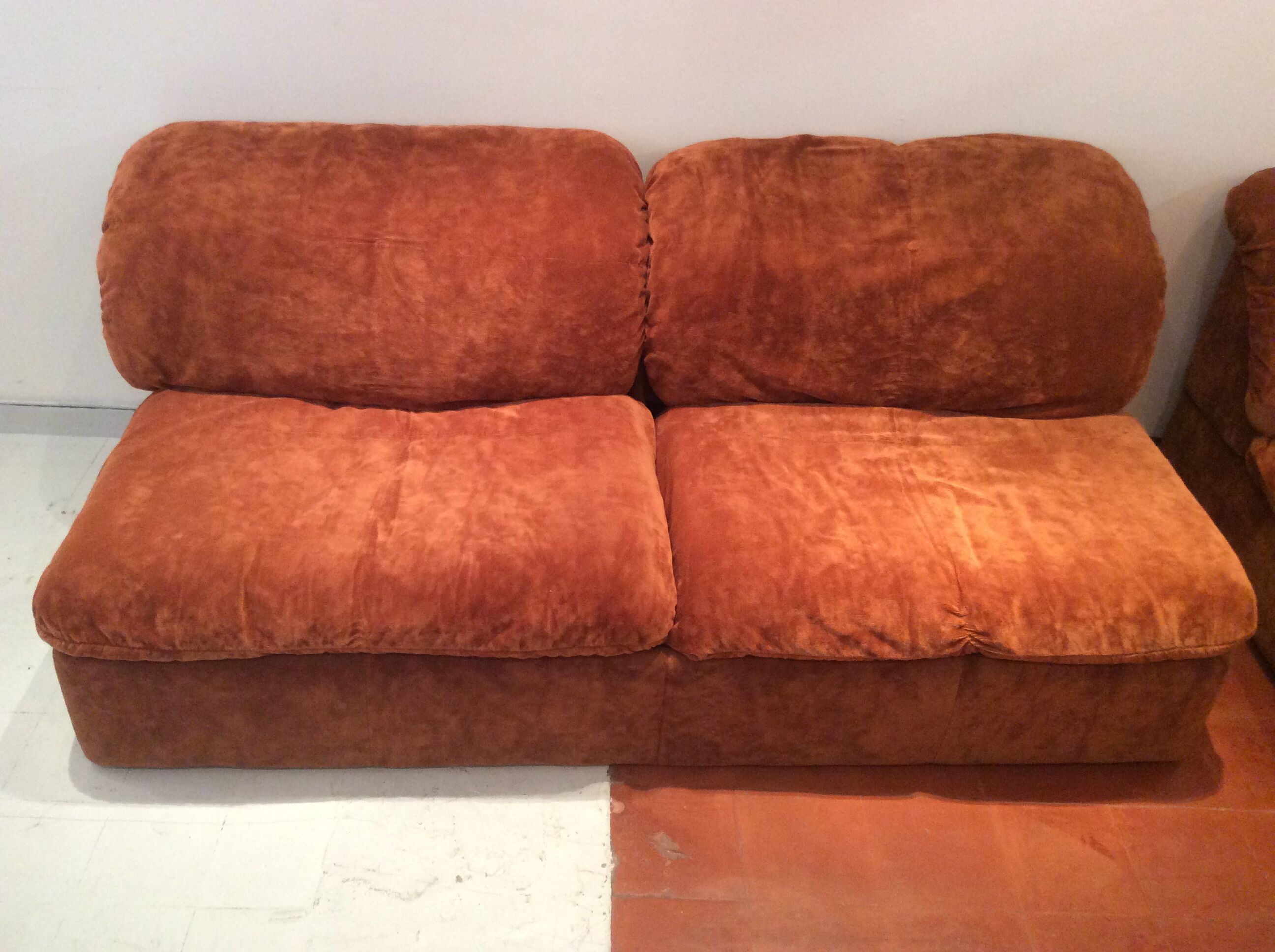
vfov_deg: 44.1
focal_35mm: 32
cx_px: 638
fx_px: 1177
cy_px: 476
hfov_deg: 56.9
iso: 200
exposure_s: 1/25
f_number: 2.4
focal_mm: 3.3
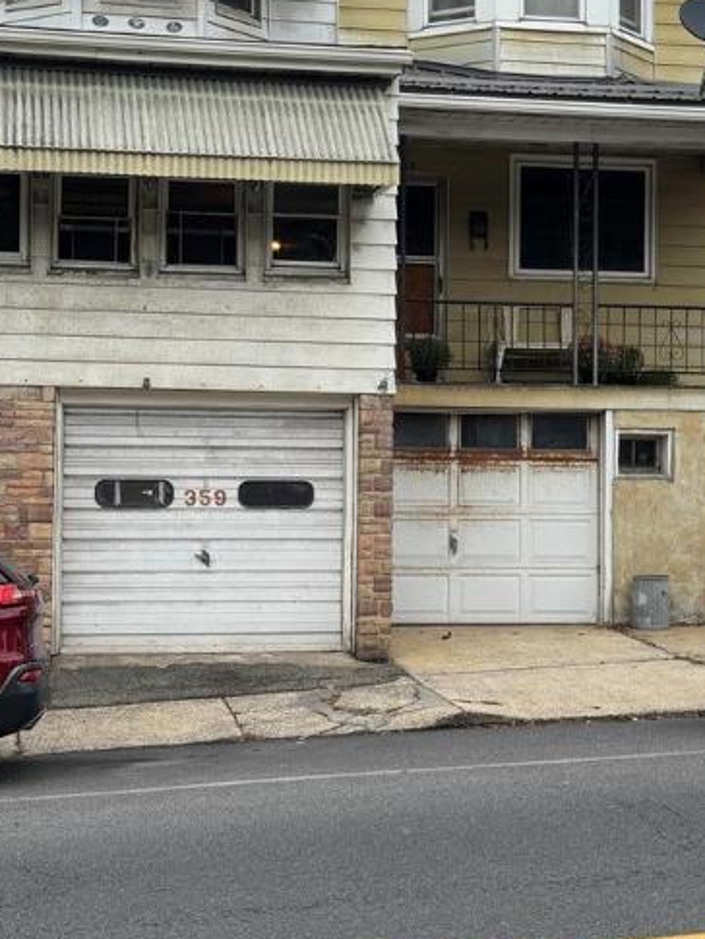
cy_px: 441
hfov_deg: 19.4
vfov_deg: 25.6
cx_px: 420
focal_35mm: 76
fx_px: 2063
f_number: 1.78
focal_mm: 6.76
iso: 64
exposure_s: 1/832
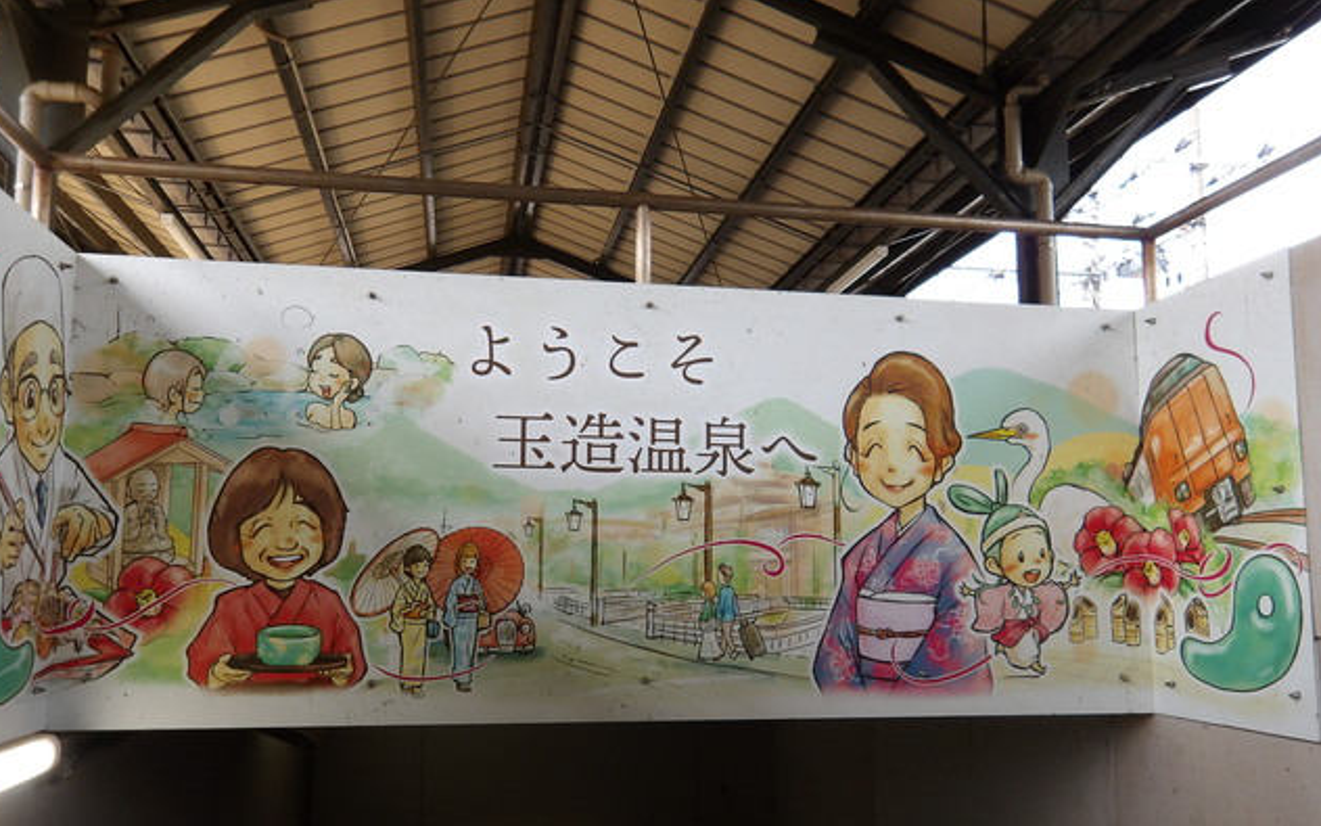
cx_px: 654
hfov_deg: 64.6
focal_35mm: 29
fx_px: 1044
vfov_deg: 43.1
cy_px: 462
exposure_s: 1/238
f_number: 3
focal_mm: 4.9
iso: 100
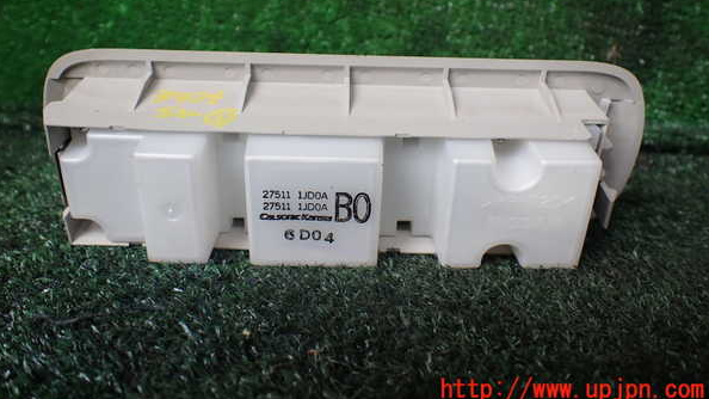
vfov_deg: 35.3
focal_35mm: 33
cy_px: 136
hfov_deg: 59.5
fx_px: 620
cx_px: 352
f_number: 2.3
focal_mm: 5.4
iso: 125
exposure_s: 1/125
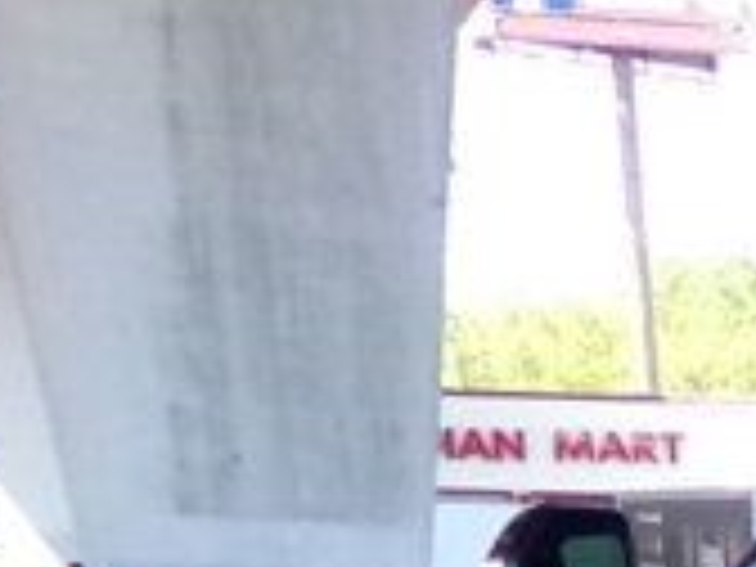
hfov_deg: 10.7
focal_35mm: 146
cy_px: 1282
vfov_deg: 9.3
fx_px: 3189
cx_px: 2020
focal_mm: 4.3
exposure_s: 1/60
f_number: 11.07
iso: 529
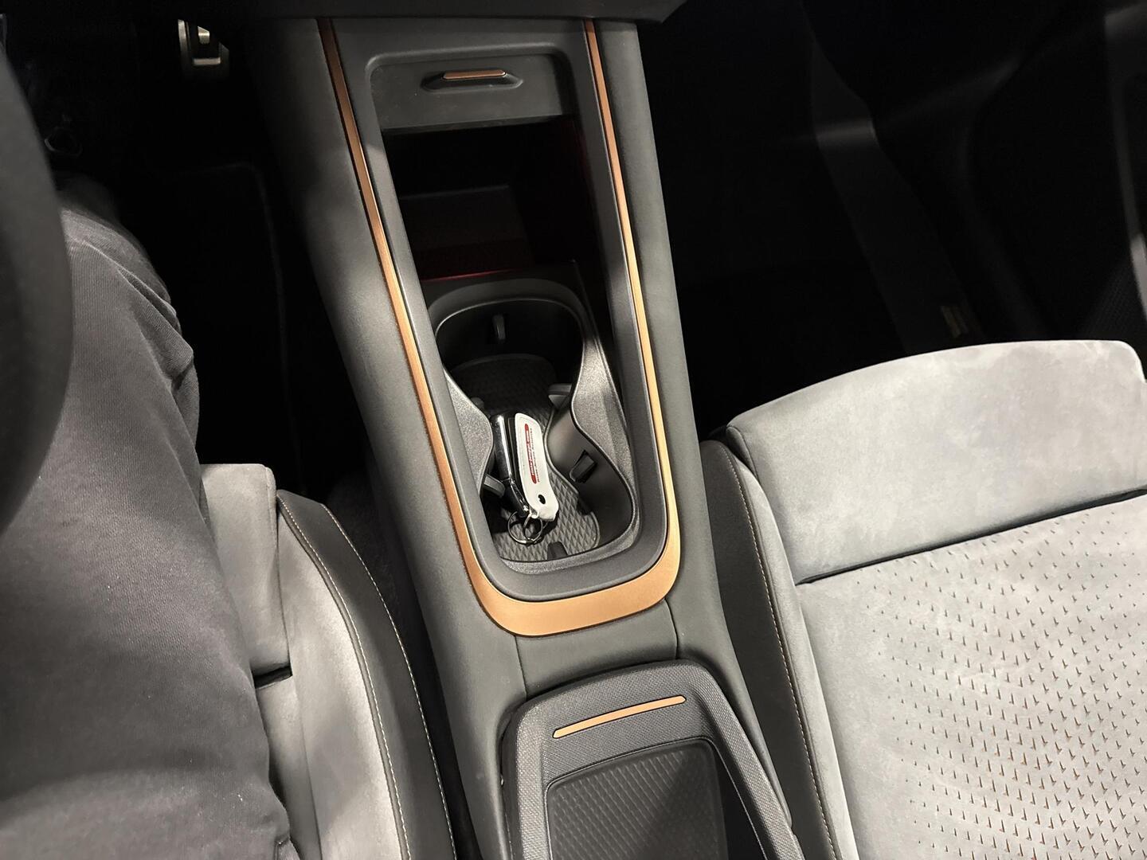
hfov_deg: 71.6
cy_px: 430
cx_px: 574
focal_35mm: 24
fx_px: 795
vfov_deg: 56.8
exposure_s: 1/38
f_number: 1.78
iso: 1000
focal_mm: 6.76
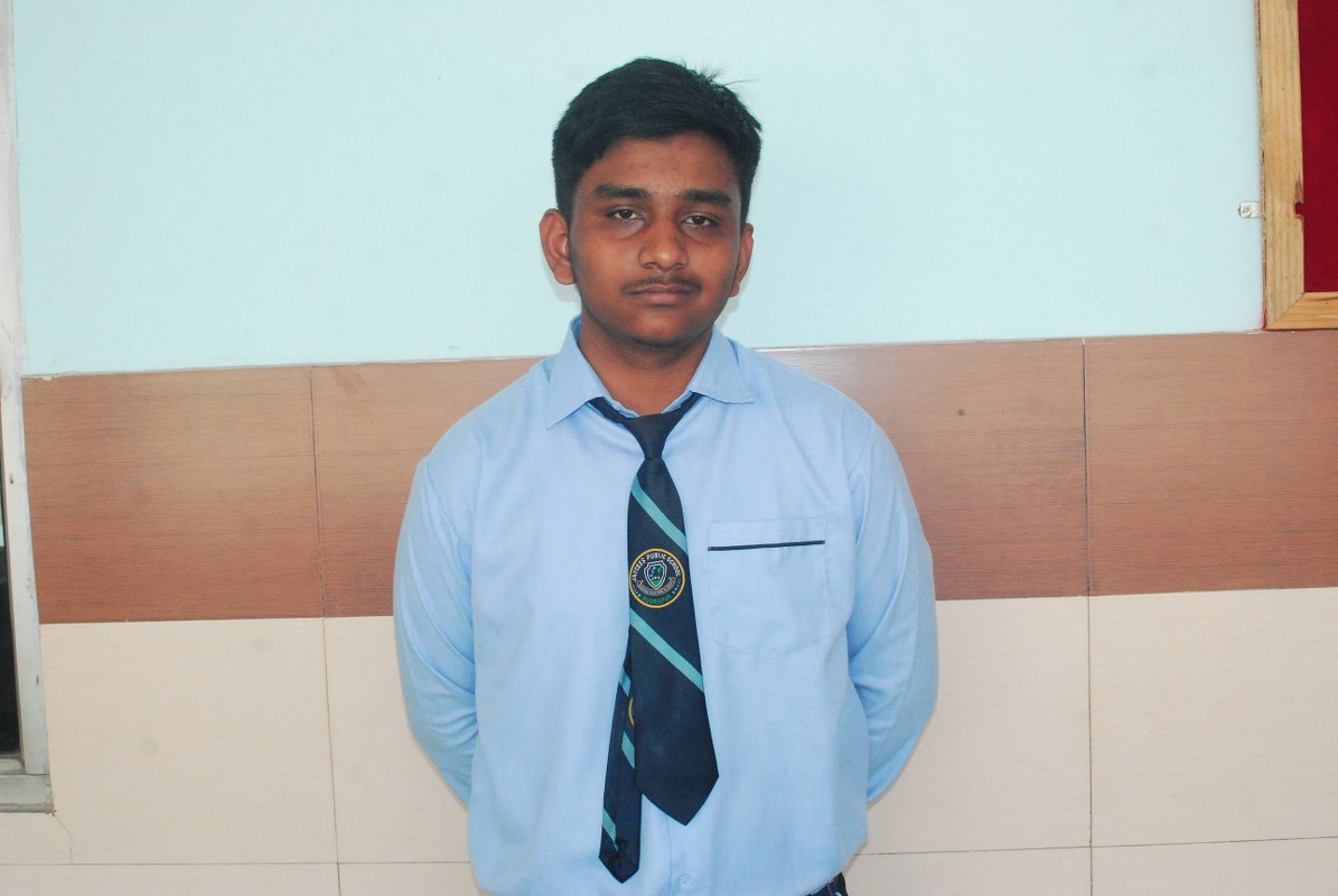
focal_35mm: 42
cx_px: 669
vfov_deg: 32.0
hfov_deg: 46.3
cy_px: 448
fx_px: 1563
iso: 1250
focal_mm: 28
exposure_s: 1/125
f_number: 9
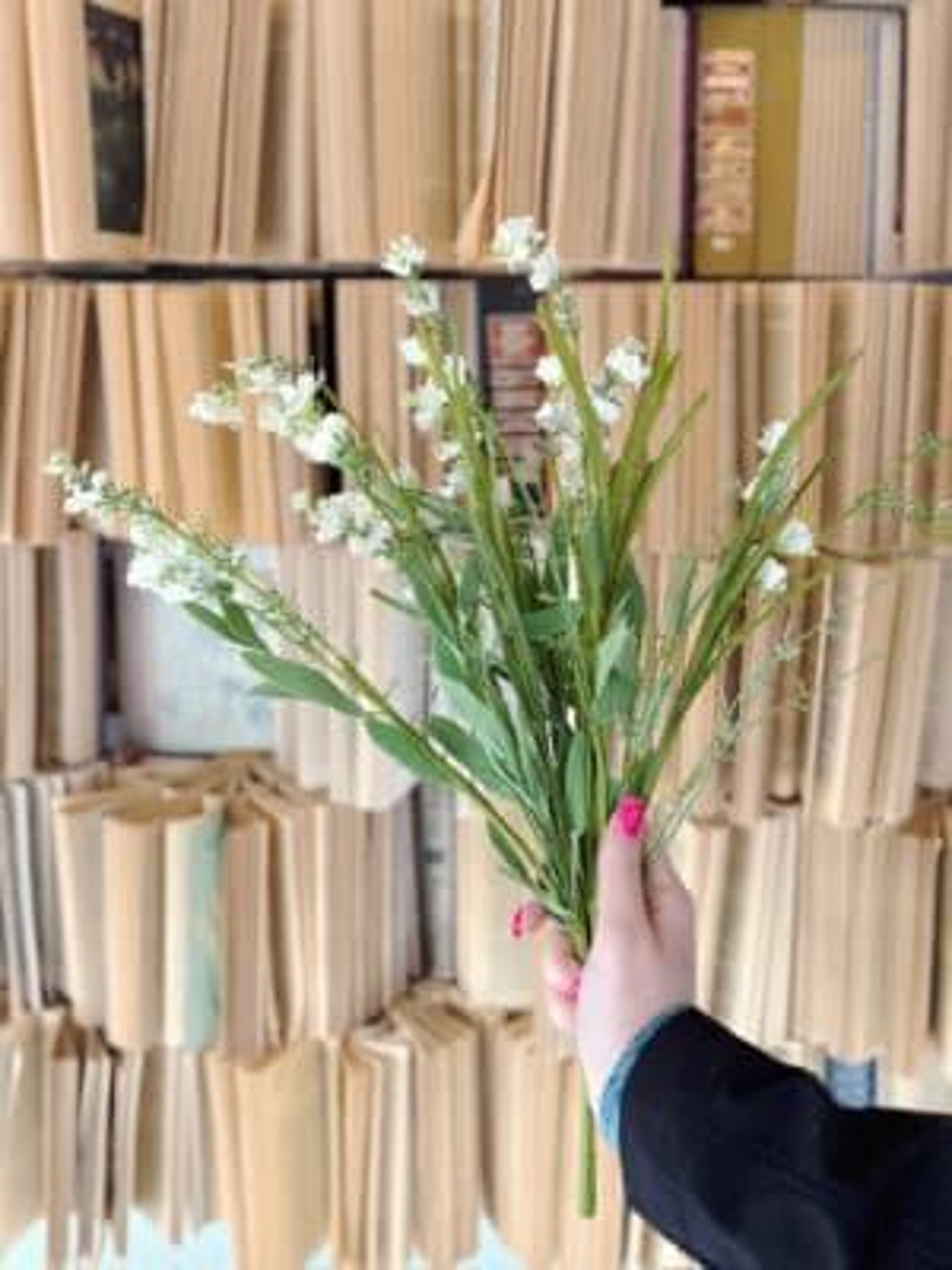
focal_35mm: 24
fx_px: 880
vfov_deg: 71.6
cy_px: 635
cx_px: 476
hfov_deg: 56.8
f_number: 1.78
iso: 125
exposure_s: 1/120
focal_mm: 6.76
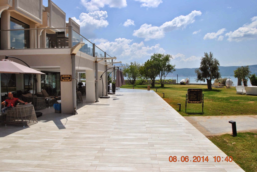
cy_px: 86
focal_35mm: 26
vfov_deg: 50.5
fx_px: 182
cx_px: 128
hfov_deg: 70.4
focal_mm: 17
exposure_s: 1/200
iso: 100
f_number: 13
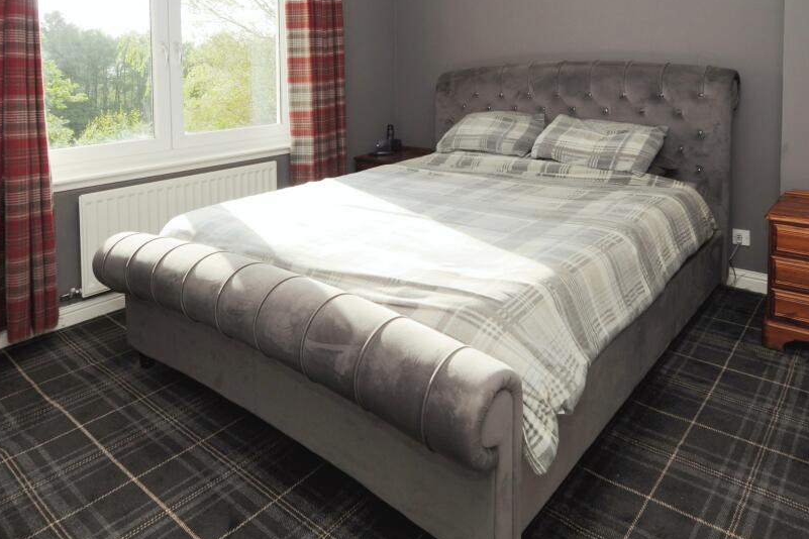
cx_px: 438
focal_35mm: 23
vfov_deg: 54.8
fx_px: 517
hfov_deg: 76.0
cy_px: 225
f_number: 7.1
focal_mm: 12
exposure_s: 1/80
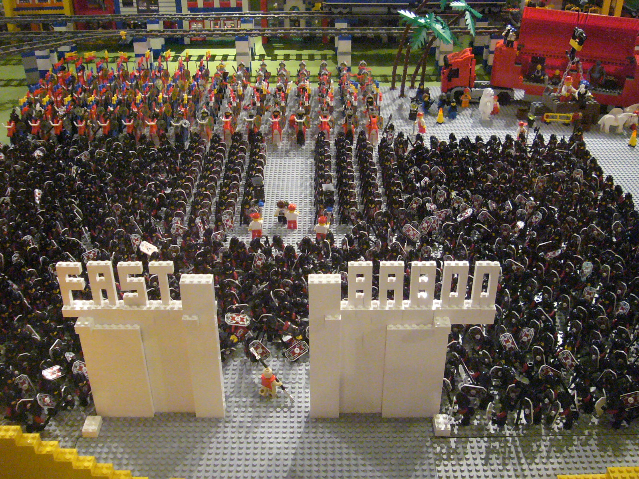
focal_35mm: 40
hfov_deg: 46.8
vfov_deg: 36.0
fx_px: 738
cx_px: 320
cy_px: 240
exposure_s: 1/30
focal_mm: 4.7
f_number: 2.8
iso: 400
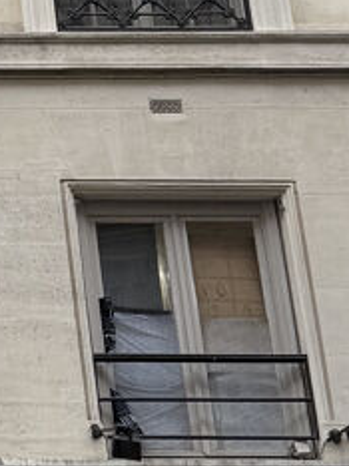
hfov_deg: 8.9
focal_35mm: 154
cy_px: 66
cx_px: -438
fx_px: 2074
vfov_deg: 12.8
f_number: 1.78
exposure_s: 1/263
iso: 64
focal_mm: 6.76
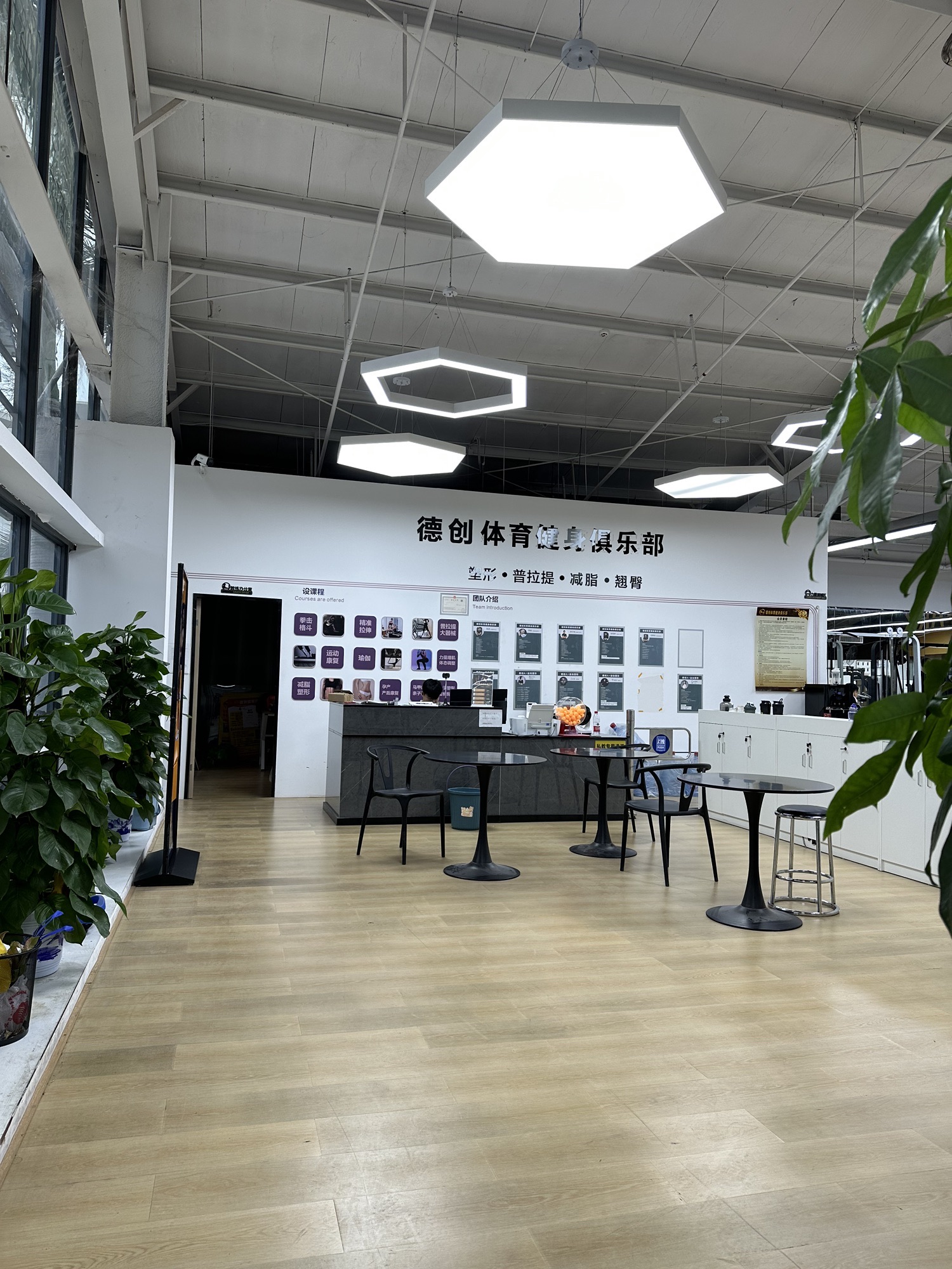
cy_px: 634
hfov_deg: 56.8
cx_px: 476
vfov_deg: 71.6
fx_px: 880
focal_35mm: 24
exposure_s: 1/100
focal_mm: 6.86
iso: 64
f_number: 1.78
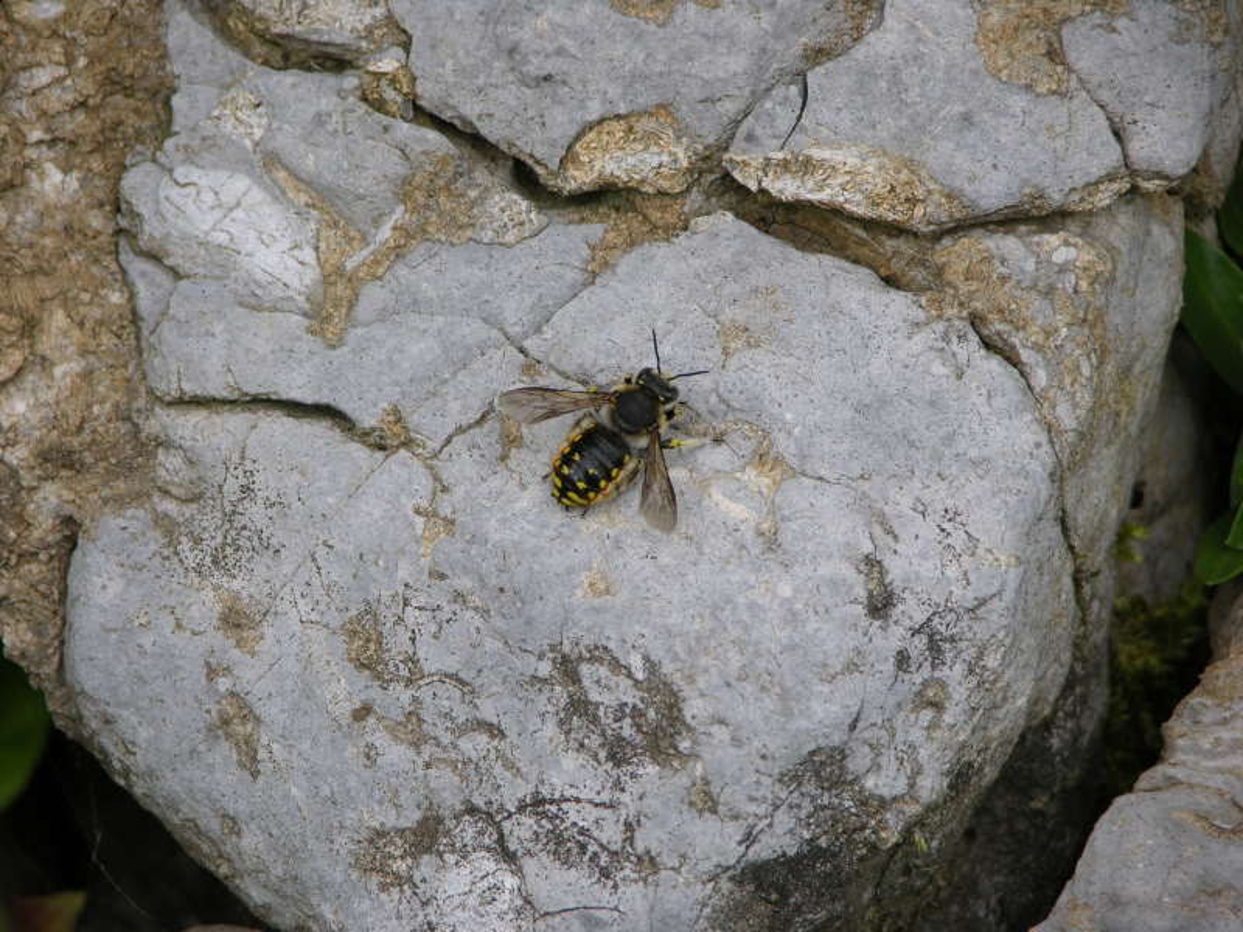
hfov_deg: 7.1
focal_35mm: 280
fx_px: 10054
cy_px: 466
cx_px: 622
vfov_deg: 5.3
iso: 50
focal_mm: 71.2
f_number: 4.2
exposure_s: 1/169
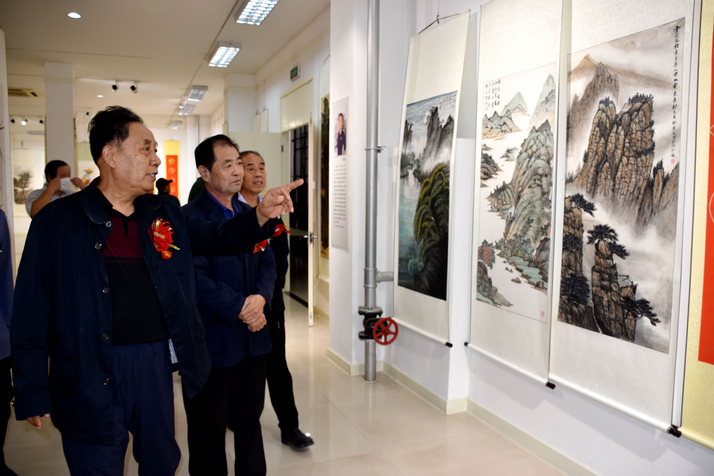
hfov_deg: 67.4
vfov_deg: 47.9
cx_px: 357
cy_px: 238
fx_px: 535
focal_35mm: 27
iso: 250
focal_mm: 18
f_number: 3.5
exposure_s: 1/125
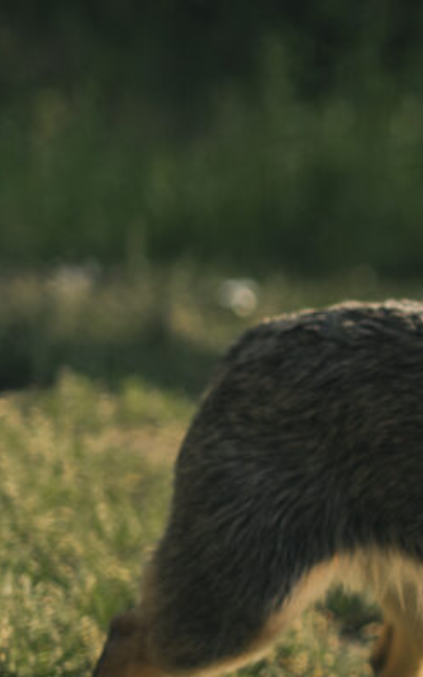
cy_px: 438
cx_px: 798
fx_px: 2453
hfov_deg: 9.3
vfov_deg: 15.7
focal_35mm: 133
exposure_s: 1/800
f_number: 1.8
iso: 200
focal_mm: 50
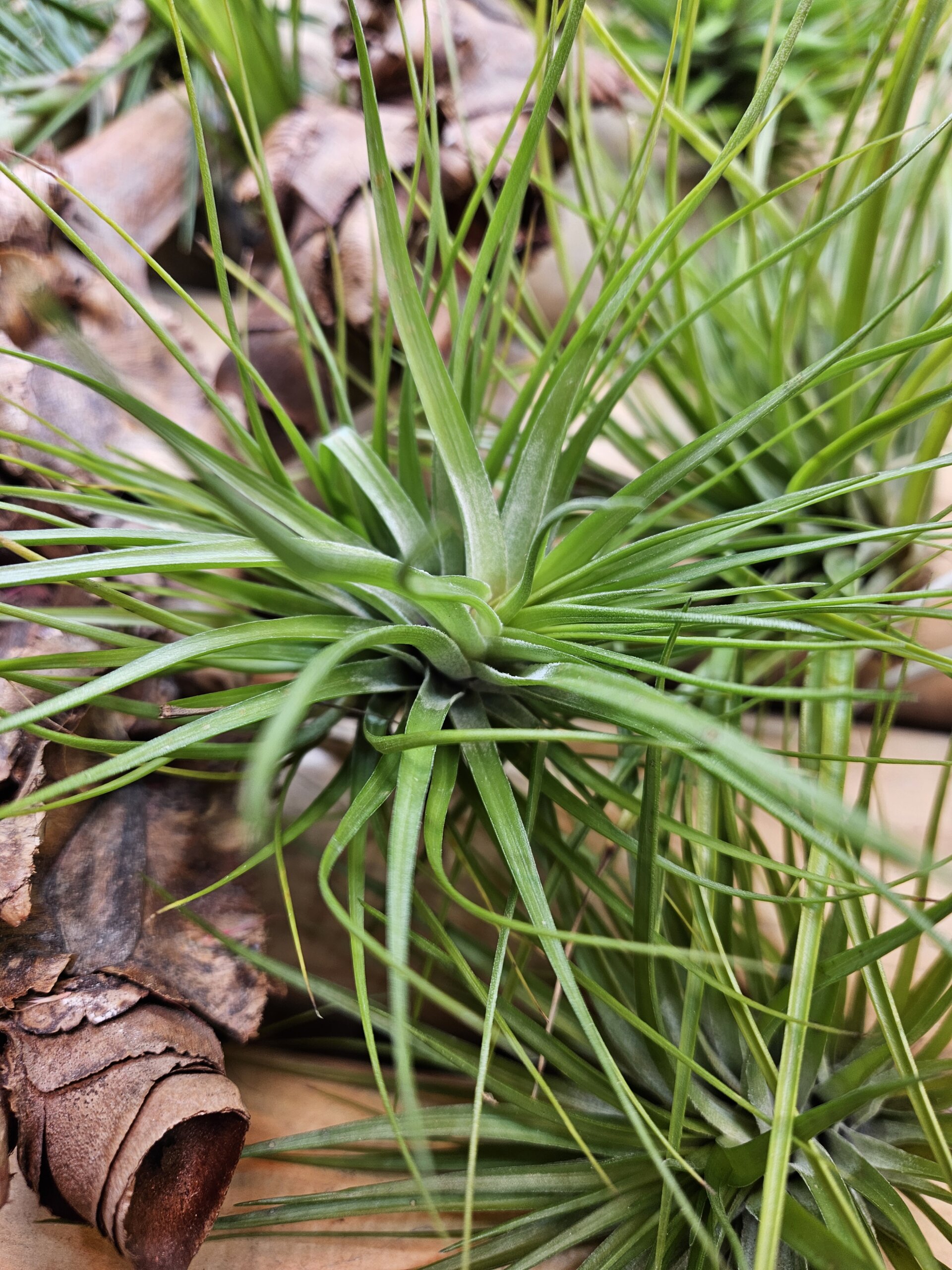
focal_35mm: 23
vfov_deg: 73.9
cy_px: 635
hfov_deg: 58.9
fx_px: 843
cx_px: 476
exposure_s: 1/100
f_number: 1.8
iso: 32
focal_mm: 5.4
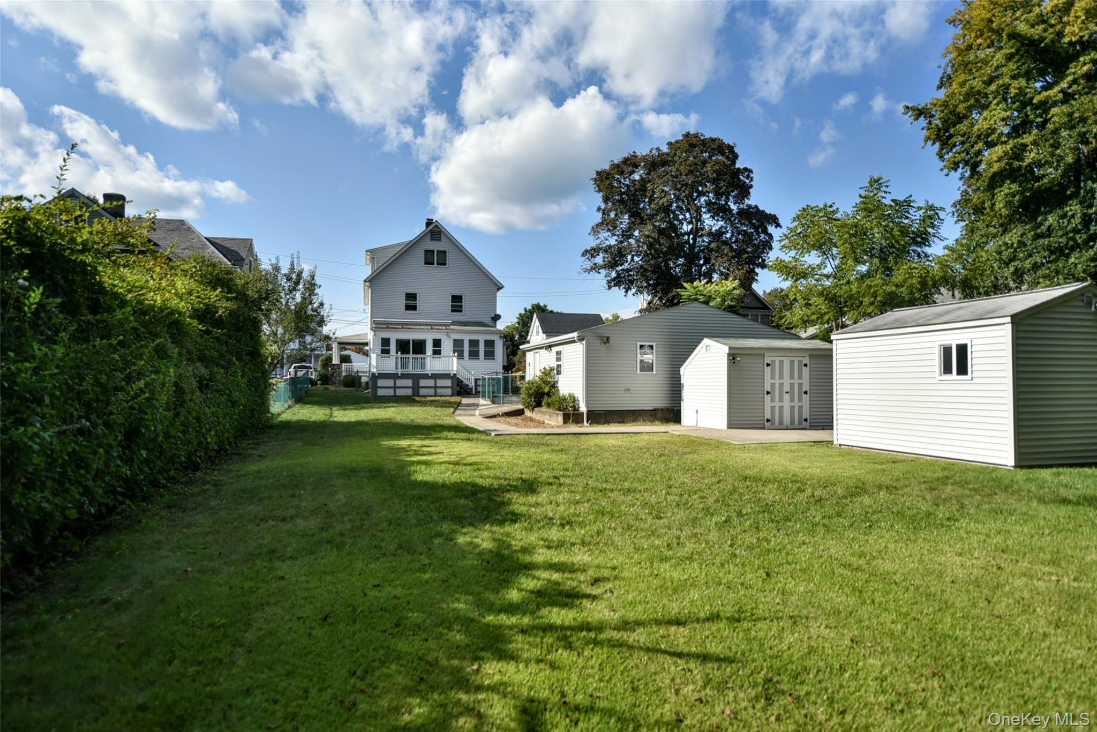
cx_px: 548
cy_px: 366
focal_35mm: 21
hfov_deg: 81.2
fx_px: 640
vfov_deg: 59.5
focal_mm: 21
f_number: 2.8
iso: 180
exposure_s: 1/4000
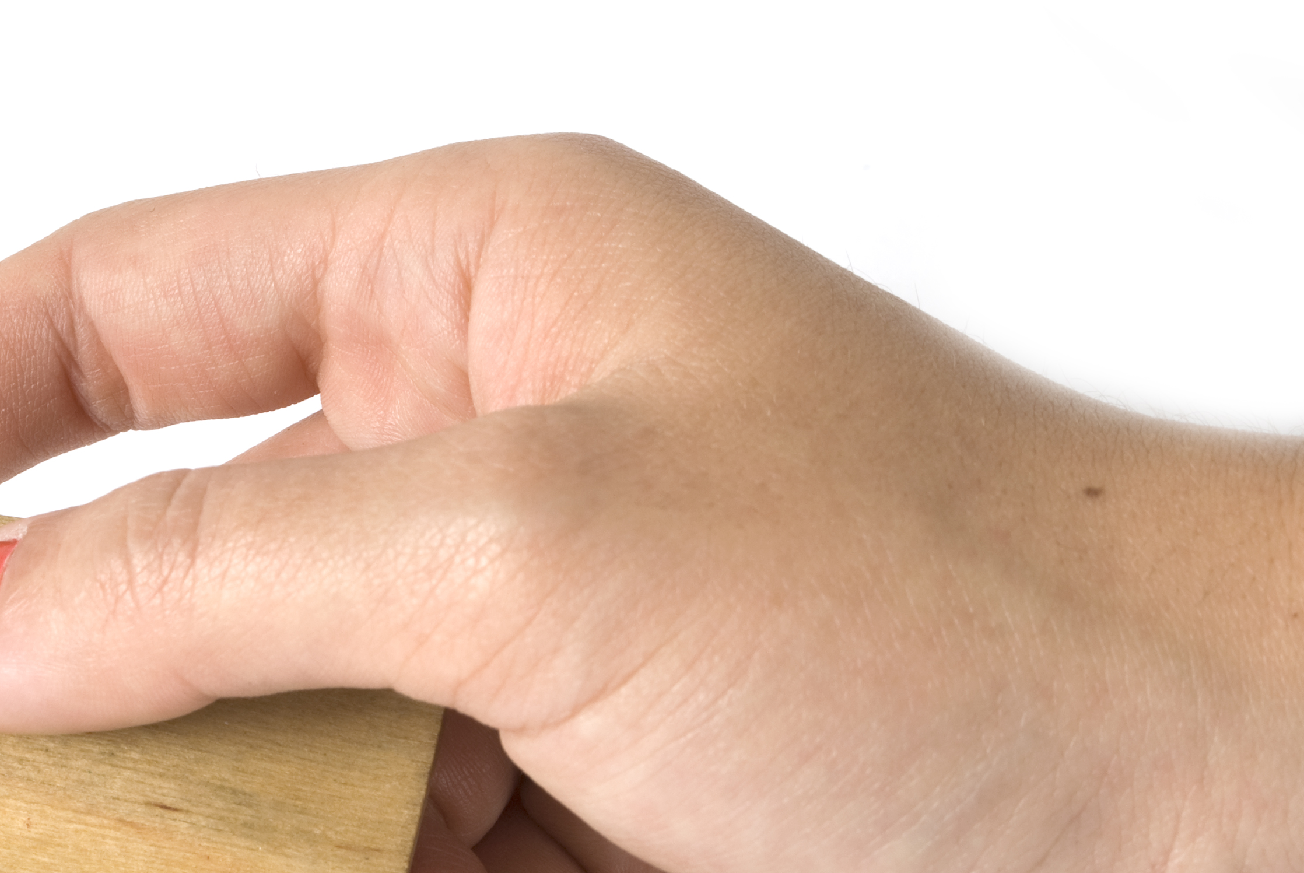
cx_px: 183
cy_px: 695
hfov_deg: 14.2
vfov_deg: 9.6
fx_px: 5181
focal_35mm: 143
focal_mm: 55
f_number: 16
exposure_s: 1/125
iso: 100
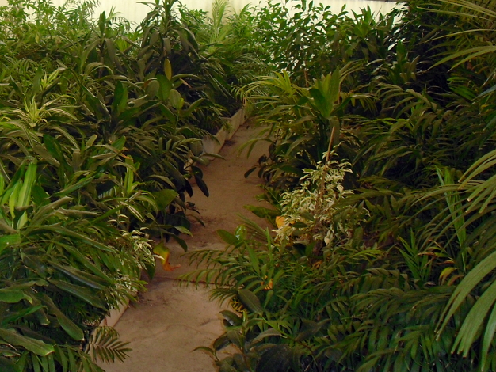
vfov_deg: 21.3
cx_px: 108
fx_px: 989
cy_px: 154
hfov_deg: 27.6
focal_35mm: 69
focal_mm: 6.3
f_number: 3.1
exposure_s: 1/100
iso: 200
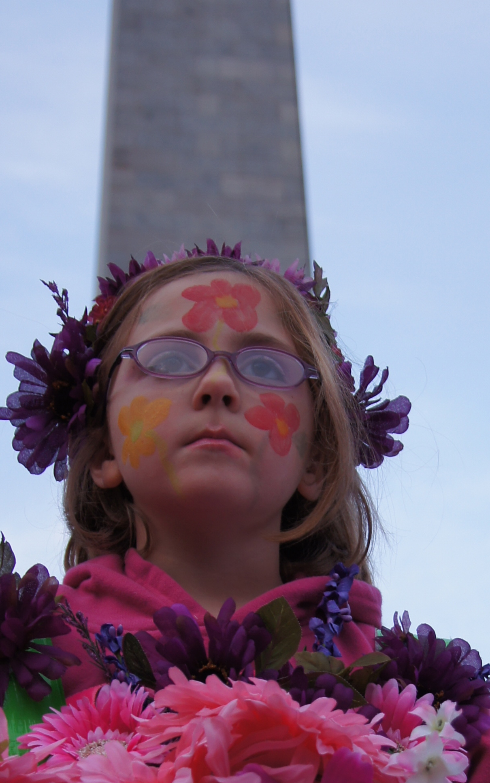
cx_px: 342
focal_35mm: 93
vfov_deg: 21.8
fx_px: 1987
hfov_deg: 14.0
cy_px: 722
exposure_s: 1/60
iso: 100
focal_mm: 24
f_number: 4
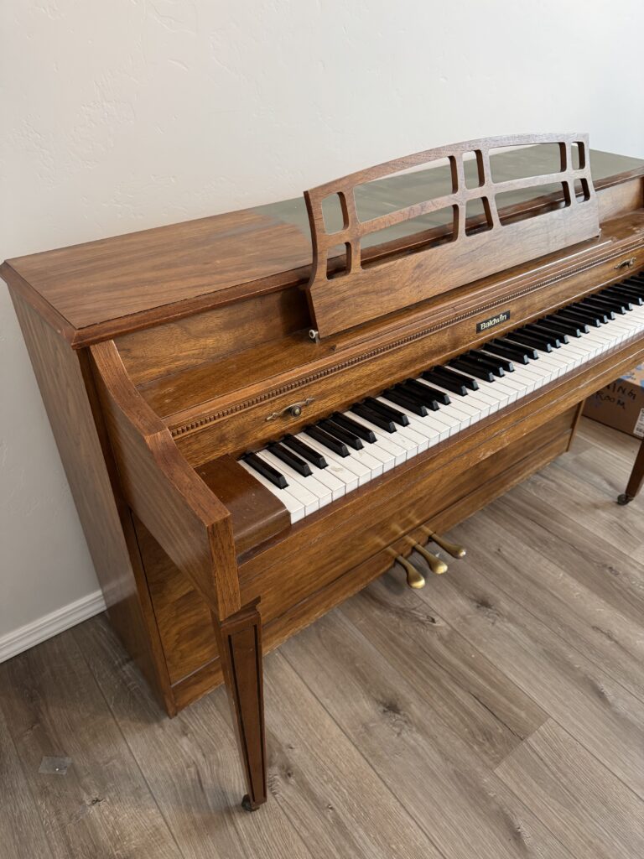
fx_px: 595
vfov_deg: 71.6
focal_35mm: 24
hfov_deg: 56.8
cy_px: 430
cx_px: 322
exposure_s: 1/60
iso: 250
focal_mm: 6.76
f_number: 1.78
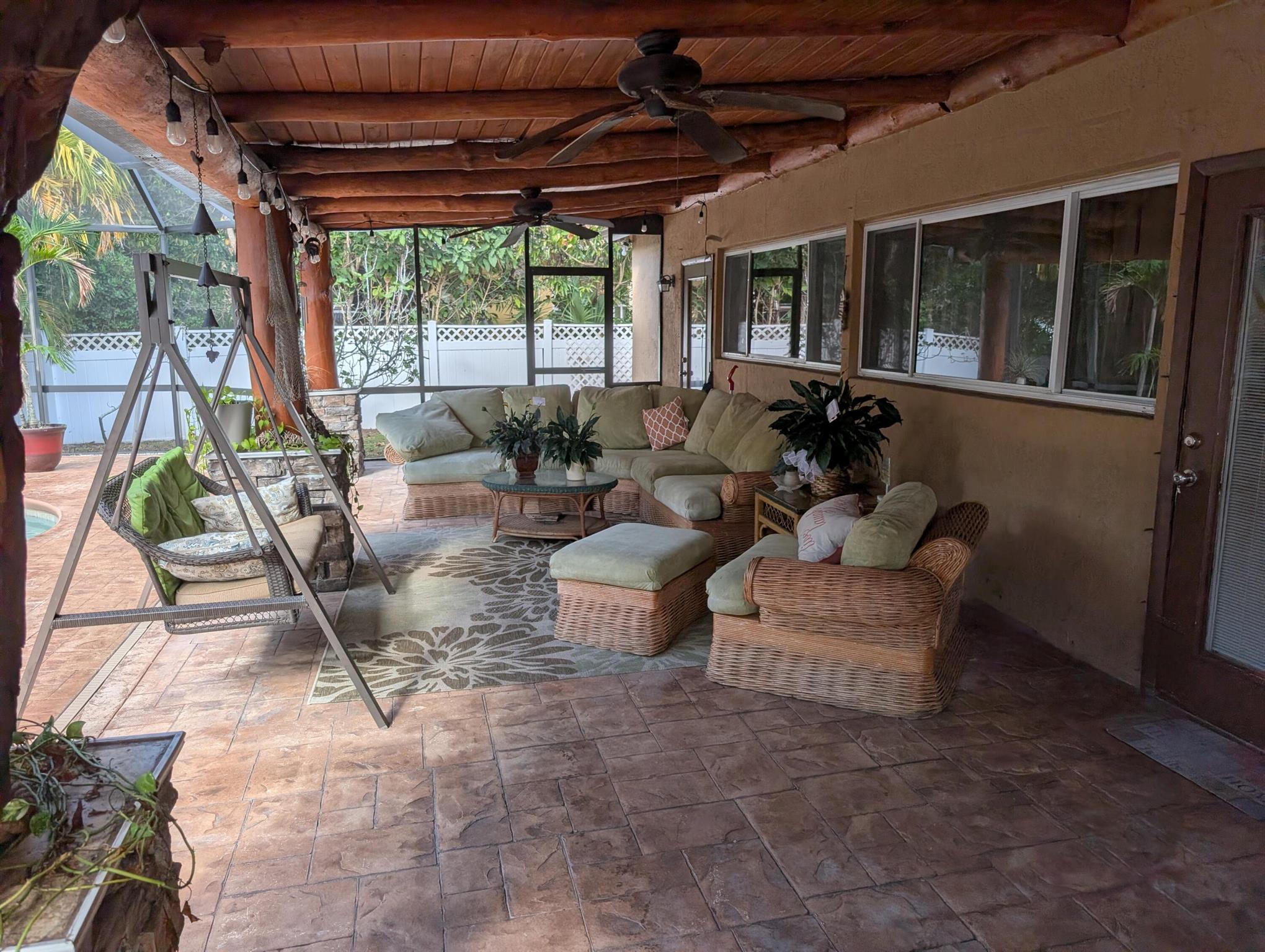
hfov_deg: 71.5
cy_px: 476
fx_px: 878
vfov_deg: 56.9
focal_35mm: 24
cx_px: 632
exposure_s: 1/1005
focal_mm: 6.9
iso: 20
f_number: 1.68
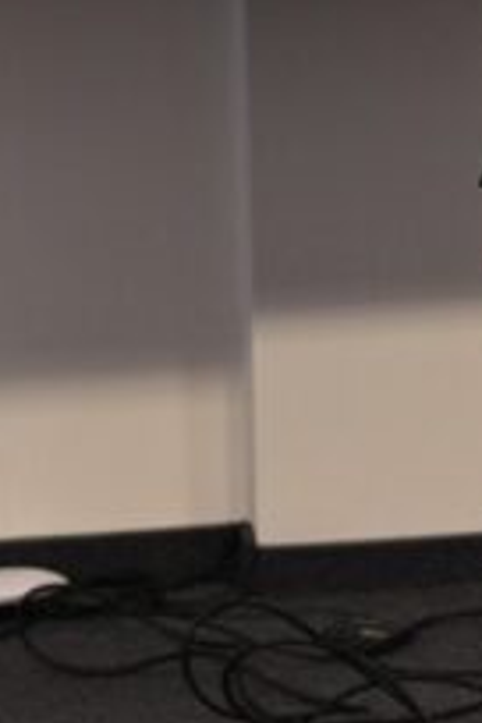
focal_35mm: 196
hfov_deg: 7.0
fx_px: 3936
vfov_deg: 10.3
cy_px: -188
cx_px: 365
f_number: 4
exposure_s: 1/125
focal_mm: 39
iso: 800
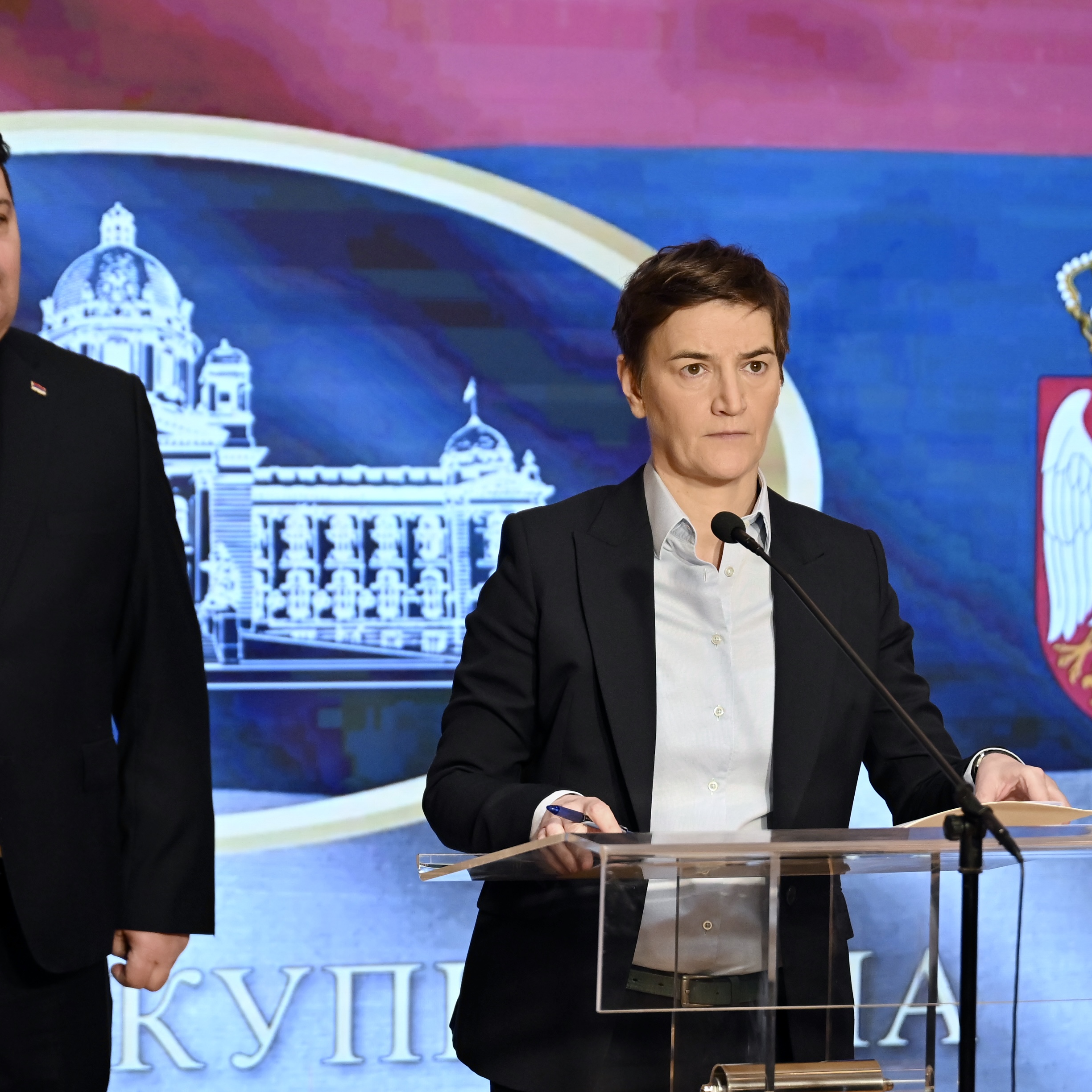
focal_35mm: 147
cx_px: 478
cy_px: 564
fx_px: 5246
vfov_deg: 11.9
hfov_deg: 11.9
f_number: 2.8
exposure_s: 1/250
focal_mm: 70
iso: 1250
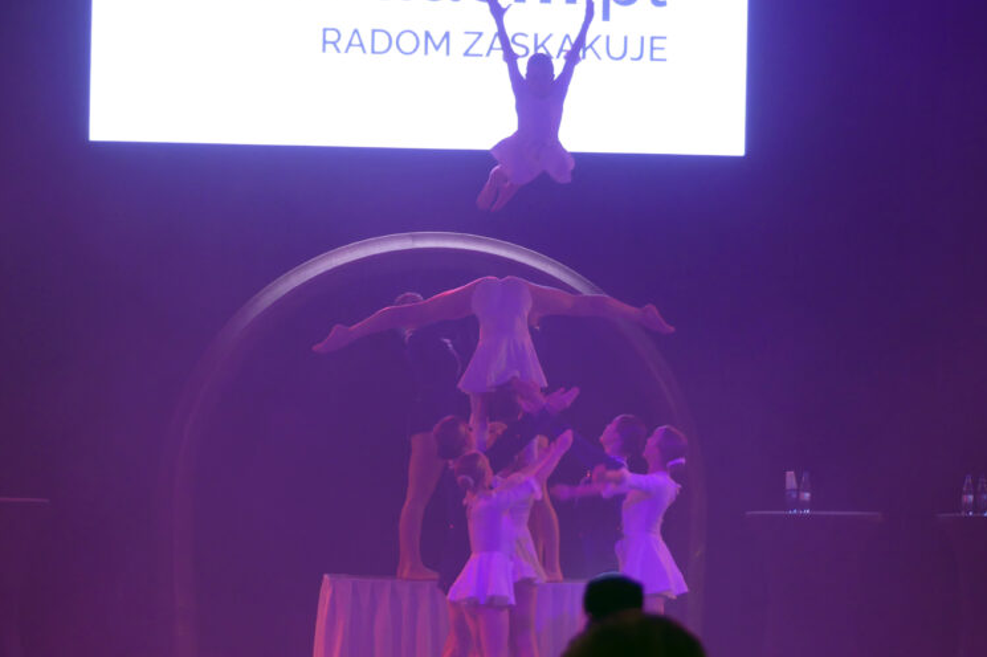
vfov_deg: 7.8
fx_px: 4796
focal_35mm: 175
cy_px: 330
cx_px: 495
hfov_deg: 11.8
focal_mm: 30.1
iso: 320
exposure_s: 1/80
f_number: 2.8
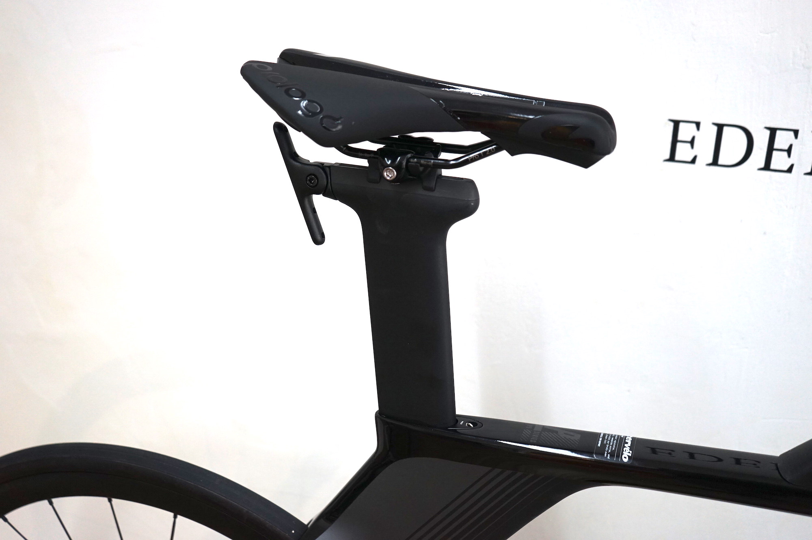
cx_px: 406
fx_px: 856
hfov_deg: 50.7
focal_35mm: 38
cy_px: 270
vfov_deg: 35.0
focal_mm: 38
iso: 1250
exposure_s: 1/160
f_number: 4
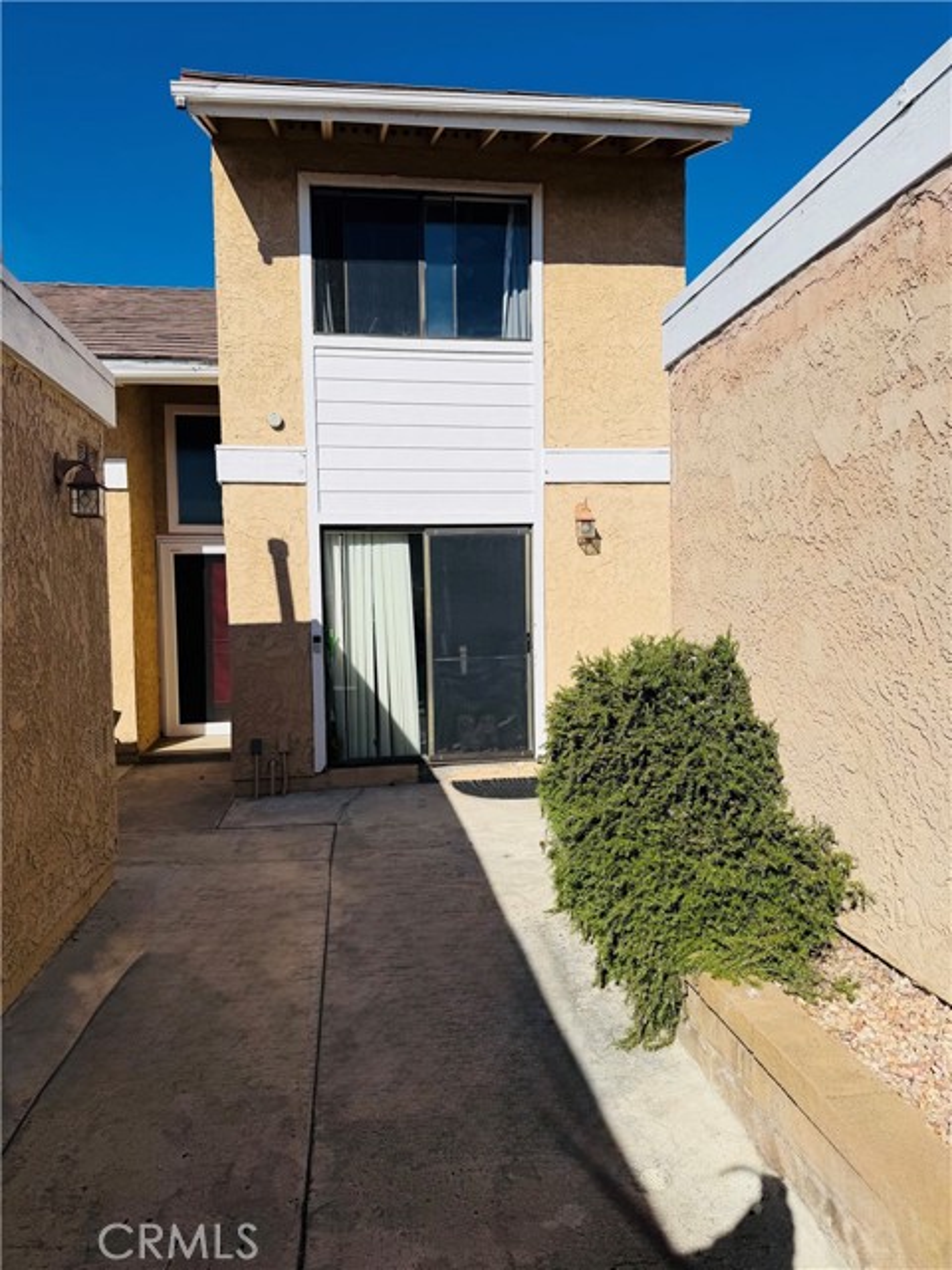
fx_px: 880
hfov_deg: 56.8
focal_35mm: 24
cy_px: 635
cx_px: 476
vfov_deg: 71.6
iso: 80
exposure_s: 1/11905
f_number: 1.78
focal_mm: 6.76
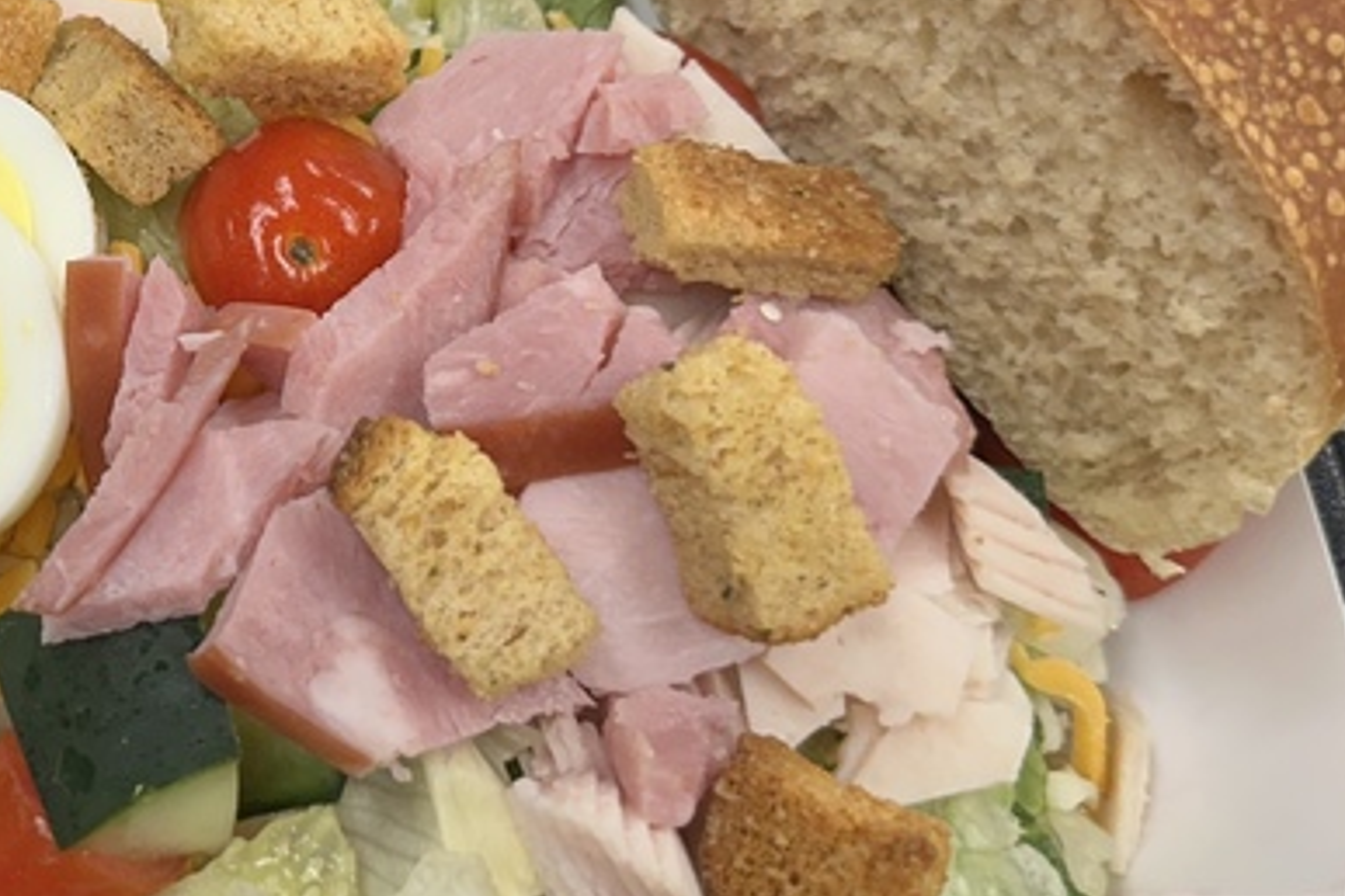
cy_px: 181
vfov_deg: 20.4
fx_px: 2466
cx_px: -45
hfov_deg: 28.4
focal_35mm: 66
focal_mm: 6.86
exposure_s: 1/120
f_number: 1.78
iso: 125
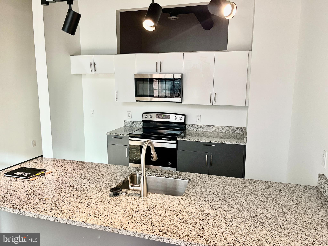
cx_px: 164
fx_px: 246
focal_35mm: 26
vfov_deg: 53.1
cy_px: 123
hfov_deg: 67.3
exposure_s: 1/60
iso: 100
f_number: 1.6
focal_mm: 5.1
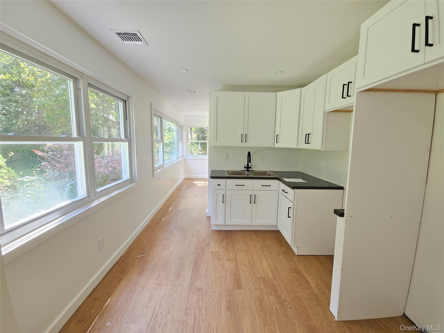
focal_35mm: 13
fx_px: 167
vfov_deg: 89.9
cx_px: 222
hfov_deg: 106.2
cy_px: 166
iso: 80
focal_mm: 2.2
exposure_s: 1/60
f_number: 2.2
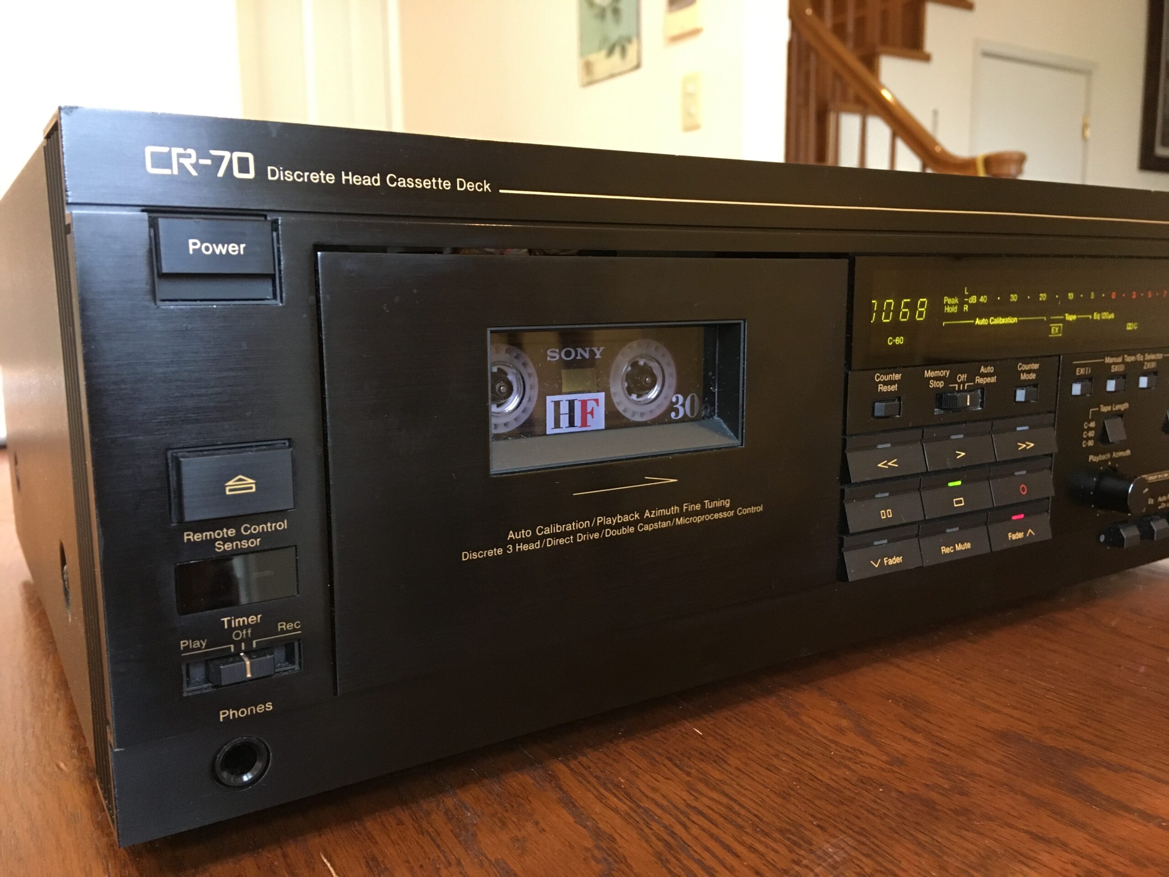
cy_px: 438
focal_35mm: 29
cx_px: 584
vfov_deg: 48.2
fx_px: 979
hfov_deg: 61.7
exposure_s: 1/15
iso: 200
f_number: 2.2
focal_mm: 4.15
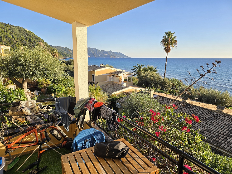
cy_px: 87
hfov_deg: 73.9
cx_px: 116
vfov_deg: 58.9
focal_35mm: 23
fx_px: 154
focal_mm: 6.3
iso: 12
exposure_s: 1/396
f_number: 1.7
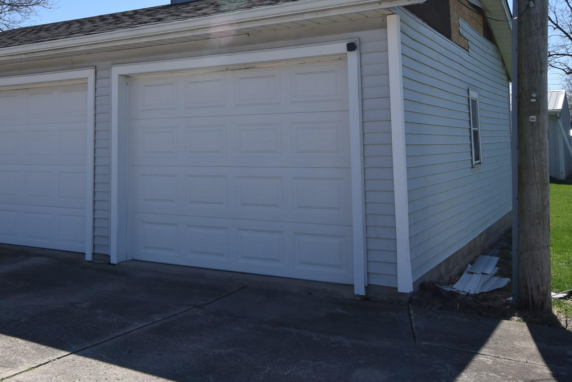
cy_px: 98
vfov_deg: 34.5
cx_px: 202
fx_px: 602
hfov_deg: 50.1
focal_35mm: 38
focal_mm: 15
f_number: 9
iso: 200
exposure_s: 1/320
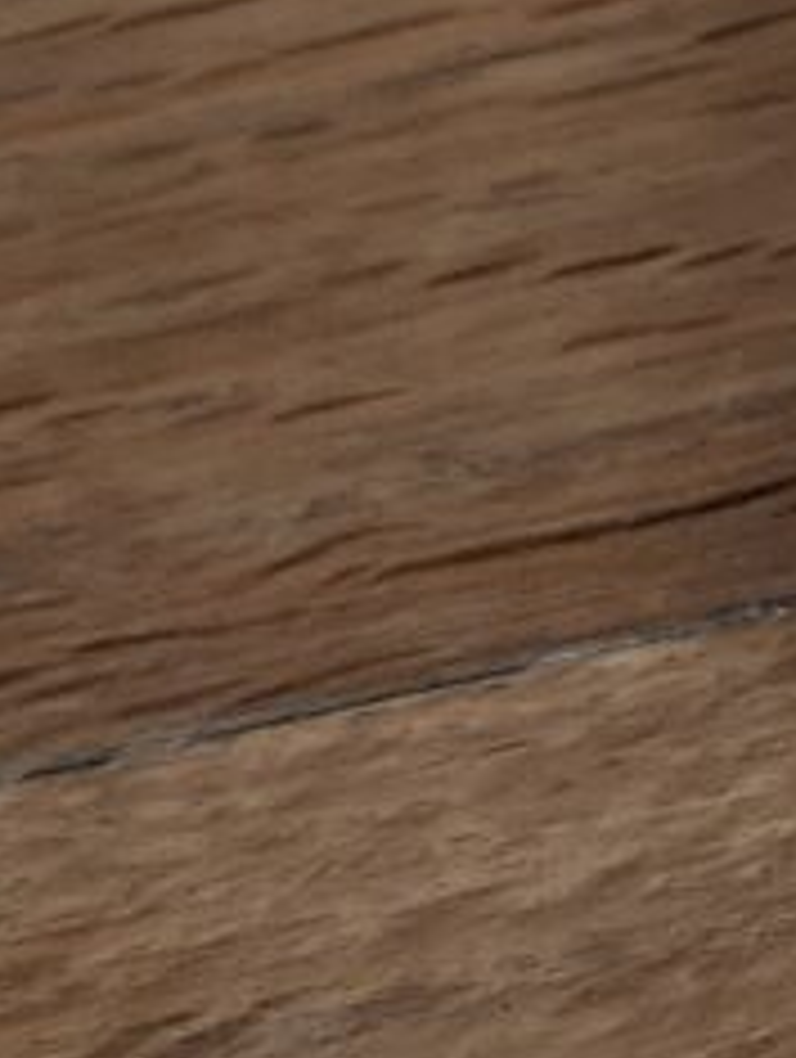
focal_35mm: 176
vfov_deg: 11.1
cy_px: -113
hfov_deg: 7.5
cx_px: 2384
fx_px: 5382
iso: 50
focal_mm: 6.06
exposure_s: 1/249
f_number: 1.8
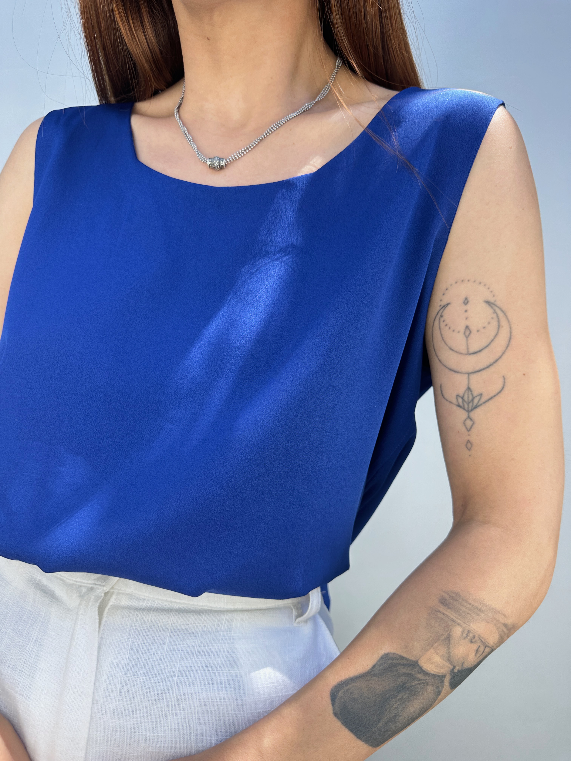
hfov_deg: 56.8
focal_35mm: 24
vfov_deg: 71.6
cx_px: 286
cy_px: 380
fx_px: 528
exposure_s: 1/229
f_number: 1.78
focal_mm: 6.86
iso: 80
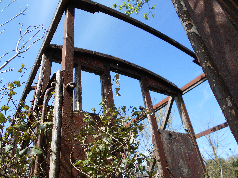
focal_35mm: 26
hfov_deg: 67.3
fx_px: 179
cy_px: 89
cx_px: 119
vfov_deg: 53.1
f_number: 3.2
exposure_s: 1/500
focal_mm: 4.6
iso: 80
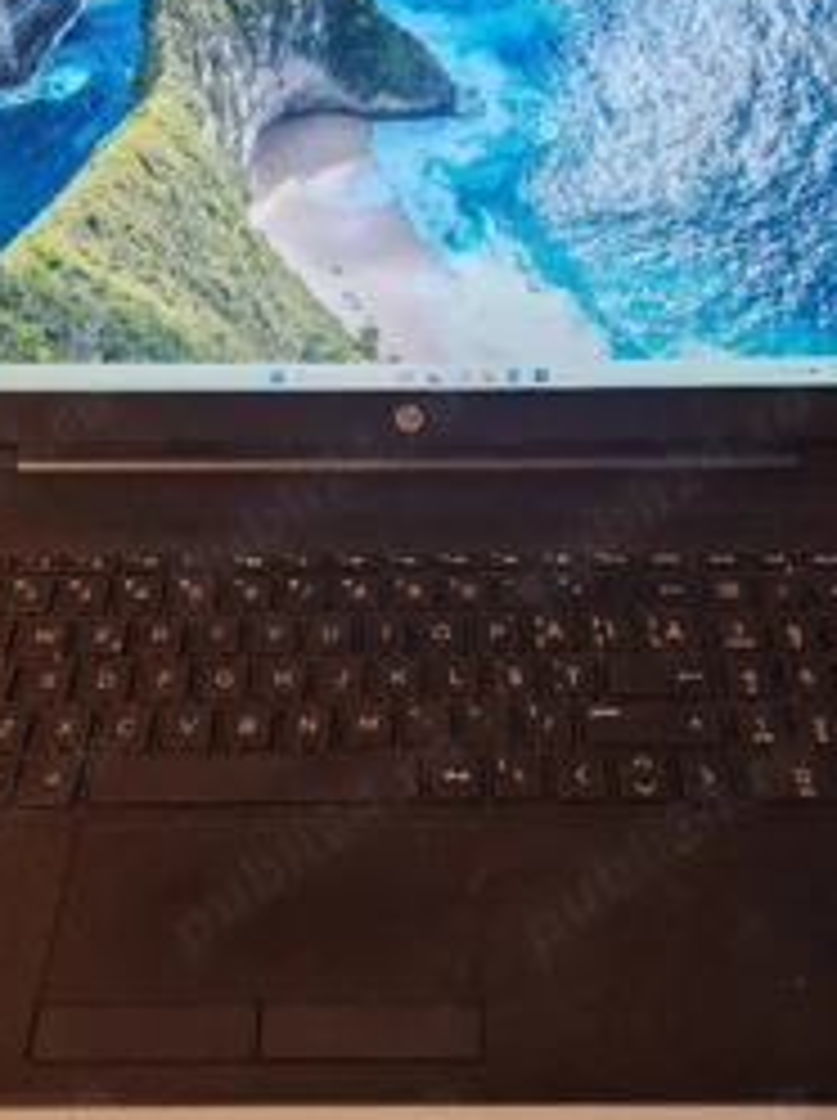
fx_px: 1196
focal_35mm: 37
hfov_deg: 38.6
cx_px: 405
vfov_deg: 50.2
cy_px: 544
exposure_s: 1/100
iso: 500
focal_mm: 6.4
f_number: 1.8
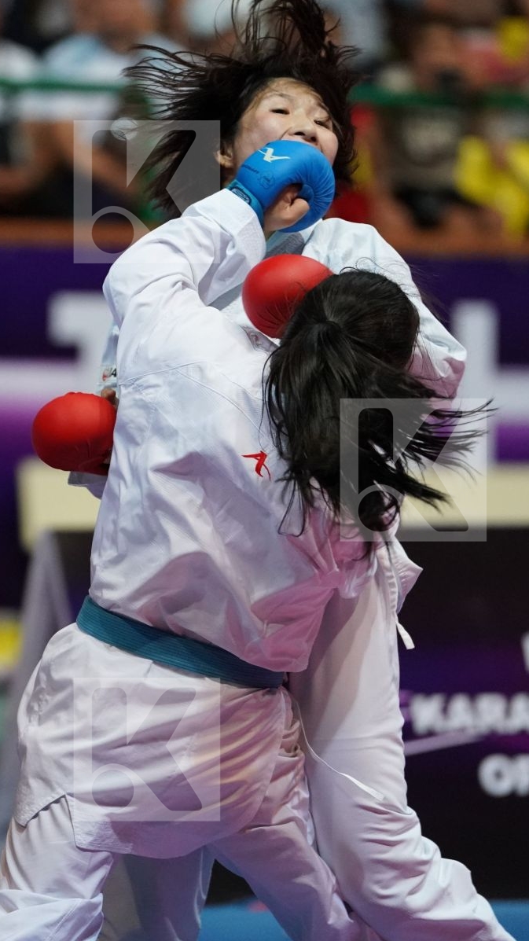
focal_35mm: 315
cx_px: 147
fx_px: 7858
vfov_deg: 6.9
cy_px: 470
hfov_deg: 3.9
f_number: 2.8
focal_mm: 200
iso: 5000
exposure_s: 1/1000
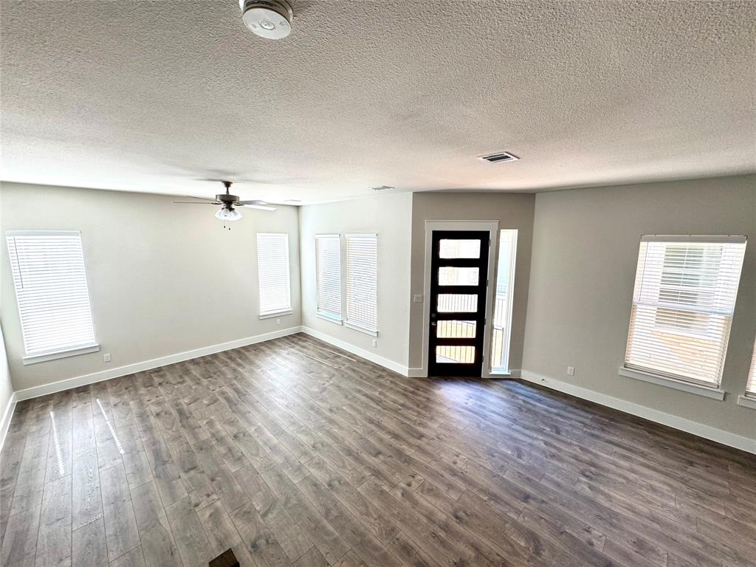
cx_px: 378
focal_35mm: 14
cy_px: 284
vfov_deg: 85.7
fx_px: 306
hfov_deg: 102.1
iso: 125
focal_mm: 2.22
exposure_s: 1/99
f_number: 2.2
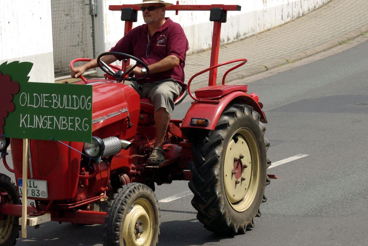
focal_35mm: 176
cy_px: 115
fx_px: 1801
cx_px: 52
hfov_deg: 11.6
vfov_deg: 7.8
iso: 400
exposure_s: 1/750
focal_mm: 68
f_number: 8
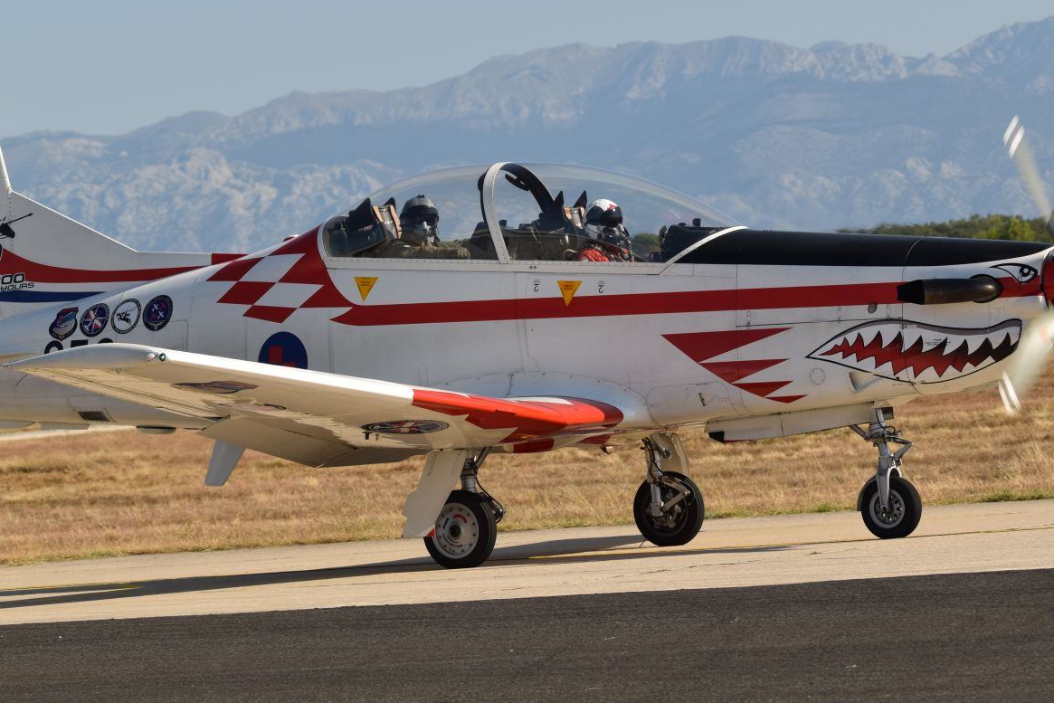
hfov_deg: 10.0
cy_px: 238
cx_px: 538
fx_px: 6032
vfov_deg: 6.7
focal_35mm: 206
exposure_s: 1/640
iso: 100
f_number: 6.3
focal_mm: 100
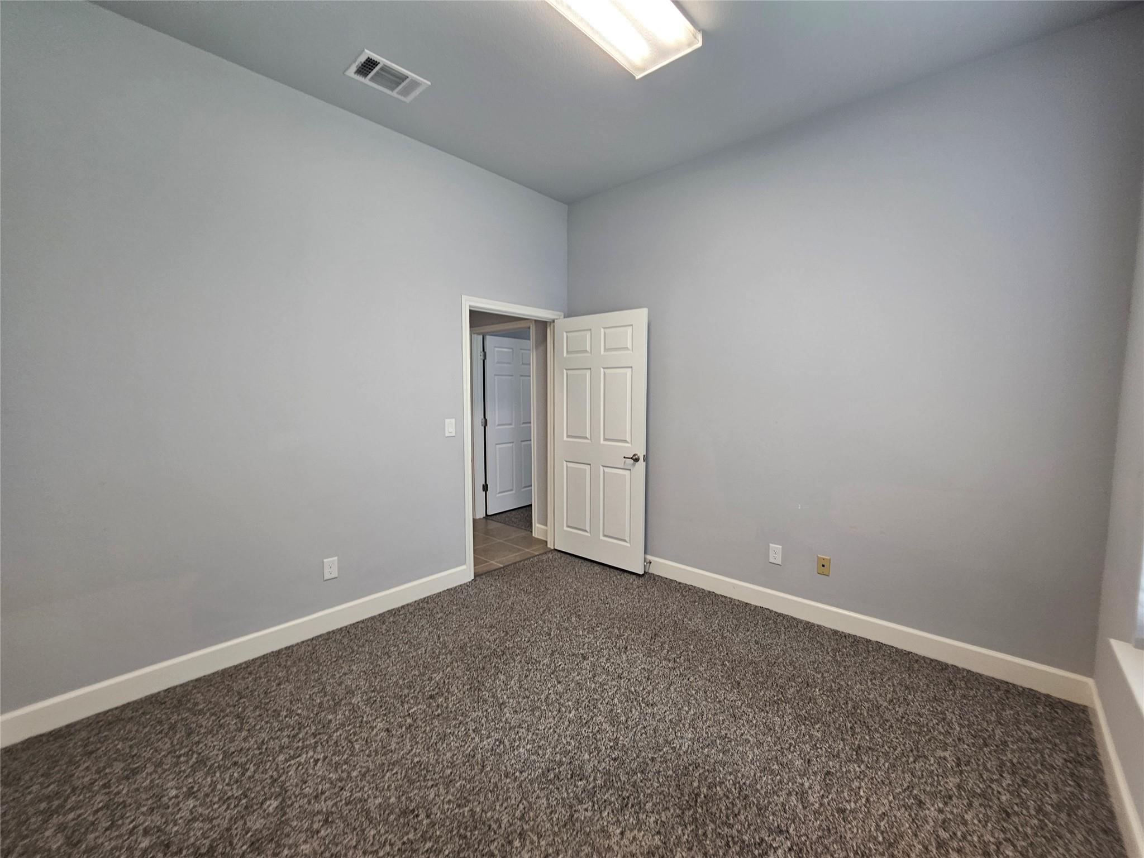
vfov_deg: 89.9
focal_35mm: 13
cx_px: 572
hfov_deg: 106.2
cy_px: 429
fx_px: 430
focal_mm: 2.2
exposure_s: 1/62
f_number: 2.2
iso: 100
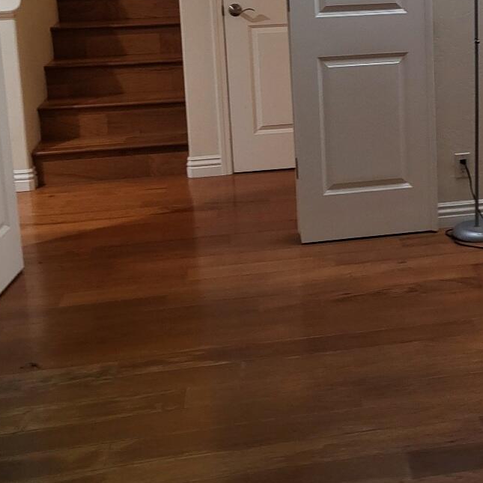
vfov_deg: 28.9
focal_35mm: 57
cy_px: 49
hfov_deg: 28.6
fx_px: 900
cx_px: 456
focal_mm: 4.25
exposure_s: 1/40
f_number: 1.8
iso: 250
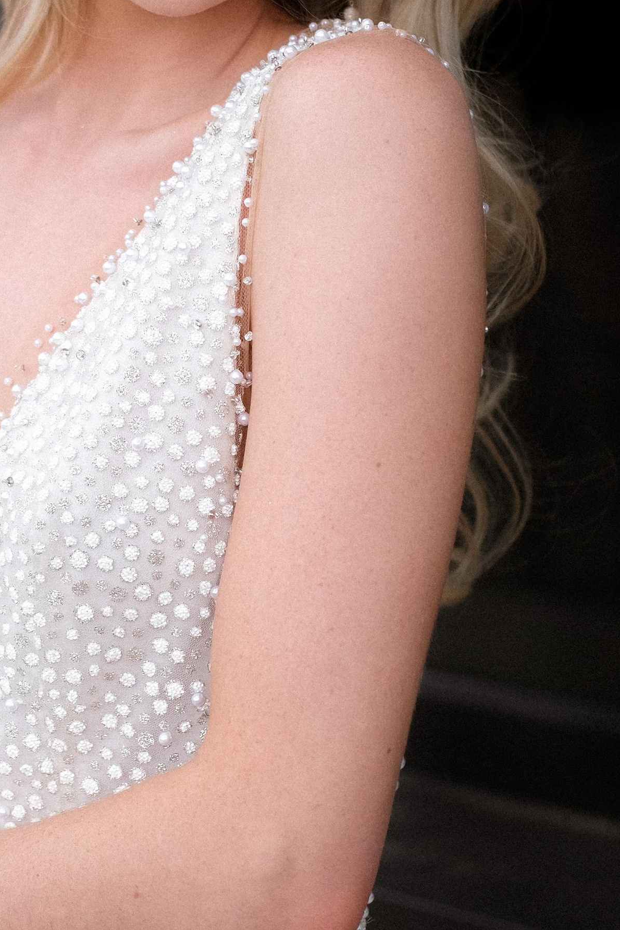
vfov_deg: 17.9
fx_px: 2945
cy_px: 389
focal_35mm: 114
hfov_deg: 12.0
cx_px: 116
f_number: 2
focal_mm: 35
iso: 160
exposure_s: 1/2500
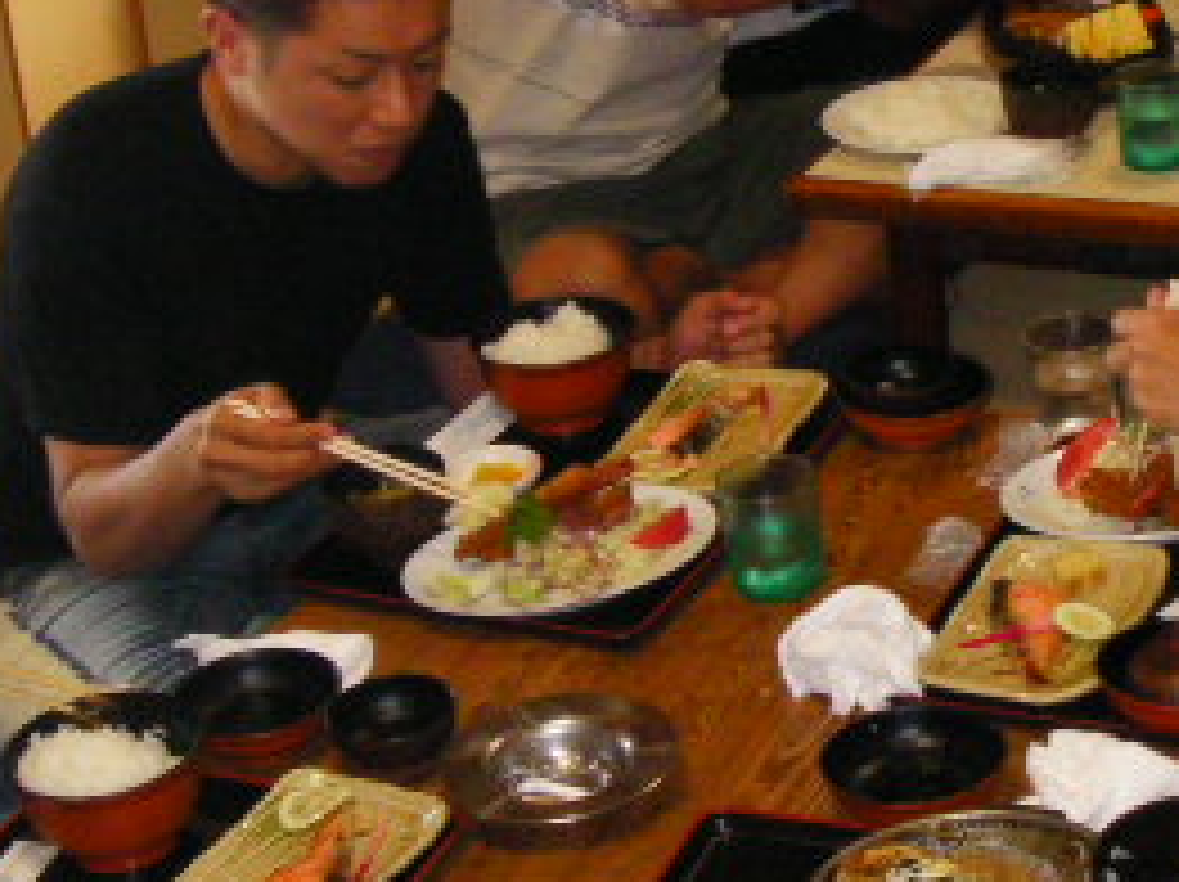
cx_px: 954
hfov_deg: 20.8
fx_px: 3165
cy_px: 346
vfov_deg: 15.9
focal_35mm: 93
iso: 400
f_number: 3.5
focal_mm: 6.3
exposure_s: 1/30
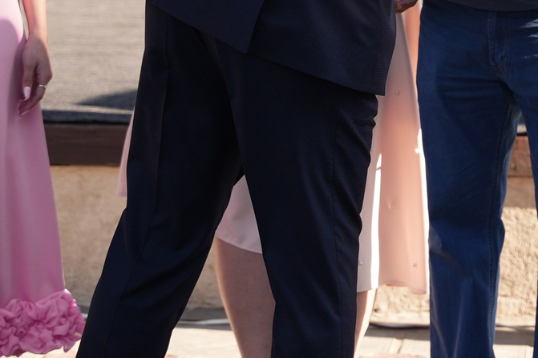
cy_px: -32
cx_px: 546
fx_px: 3989
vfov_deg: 5.1
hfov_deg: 7.7
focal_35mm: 267
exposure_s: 1/400
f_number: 2.8
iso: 160
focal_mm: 70
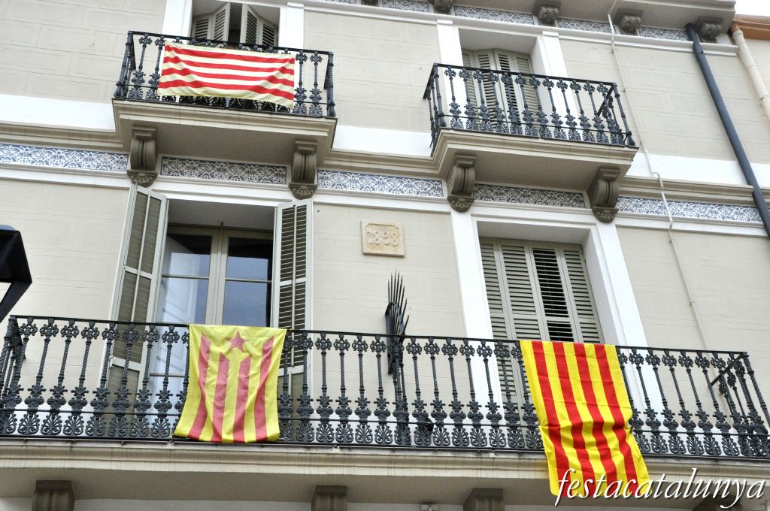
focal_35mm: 39
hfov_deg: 49.6
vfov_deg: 34.1
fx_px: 833
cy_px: 256
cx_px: 385
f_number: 11
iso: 1600
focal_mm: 26
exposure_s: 1/500
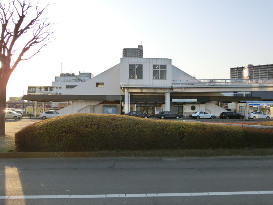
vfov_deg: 48.2
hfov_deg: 61.7
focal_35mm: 29
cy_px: 102
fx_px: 229
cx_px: 136
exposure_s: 1/400
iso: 80
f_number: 3.7
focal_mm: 5.2
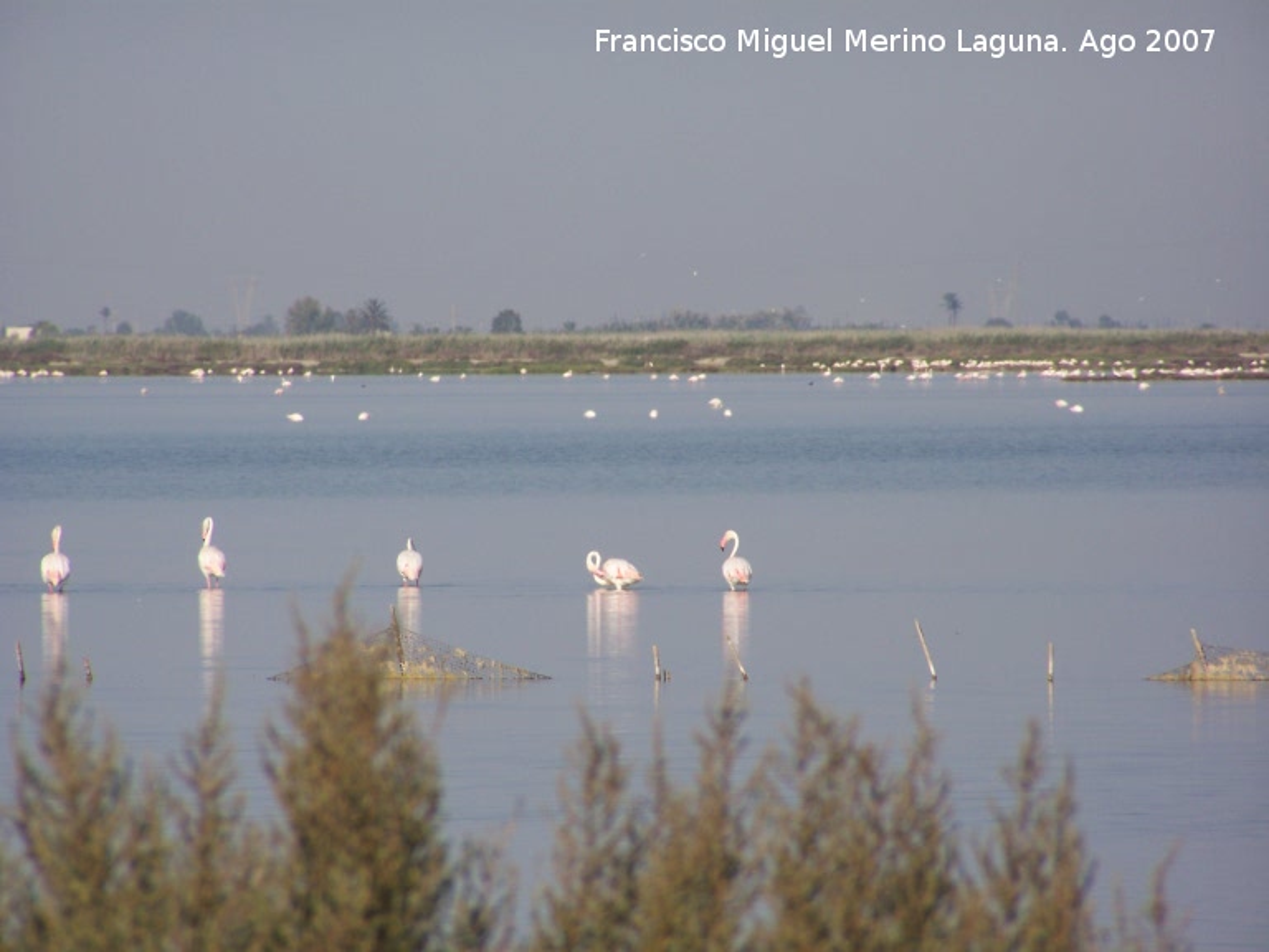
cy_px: 476
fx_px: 13931
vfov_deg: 3.9
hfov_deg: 5.2
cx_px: 634
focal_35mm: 380
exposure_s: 1/320
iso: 64
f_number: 5
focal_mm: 63
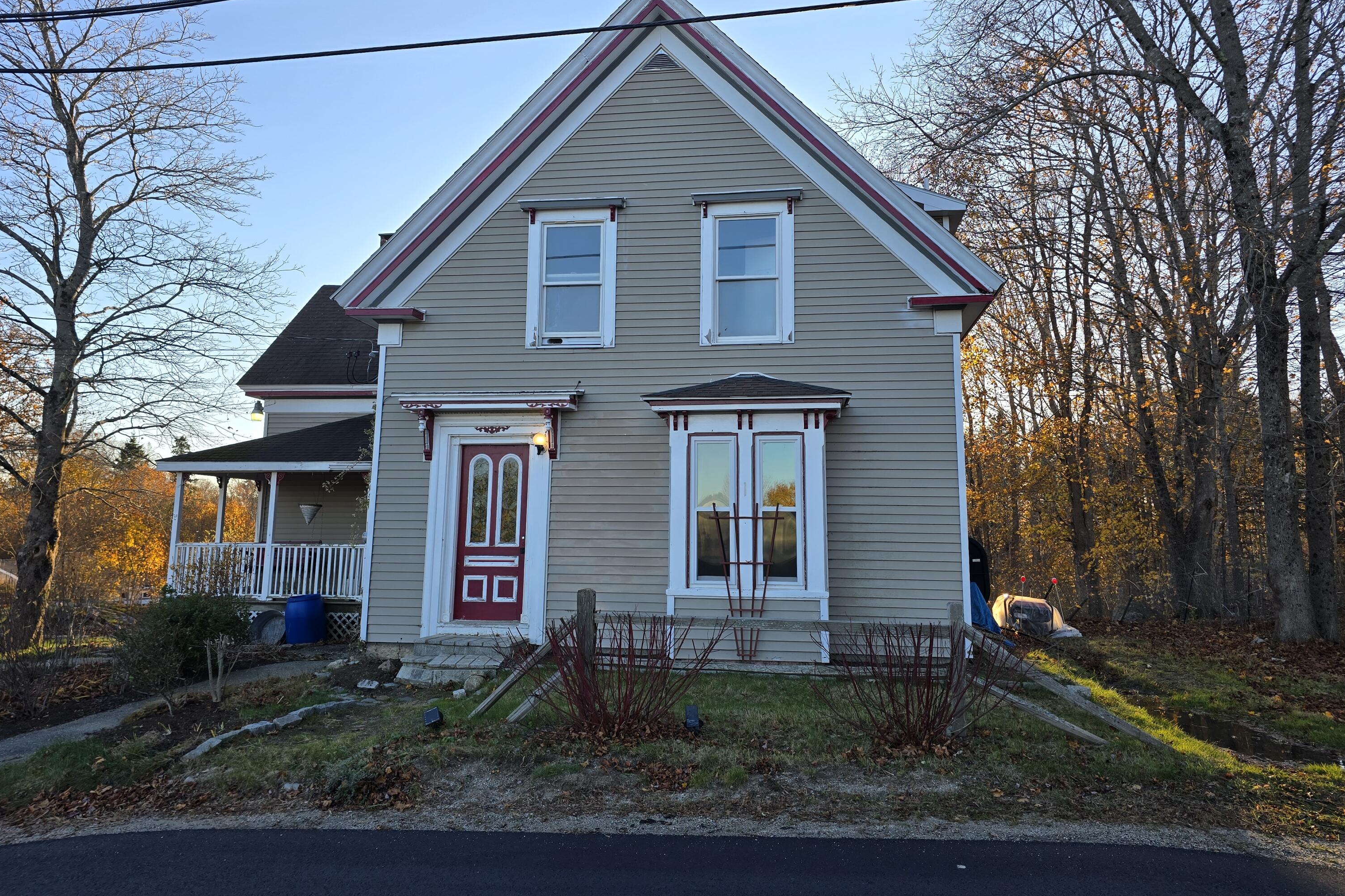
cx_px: 673
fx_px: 897
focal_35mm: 24
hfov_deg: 73.7
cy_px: 403
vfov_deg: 53.0
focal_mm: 6.3
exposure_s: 1/196
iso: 12
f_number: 1.7
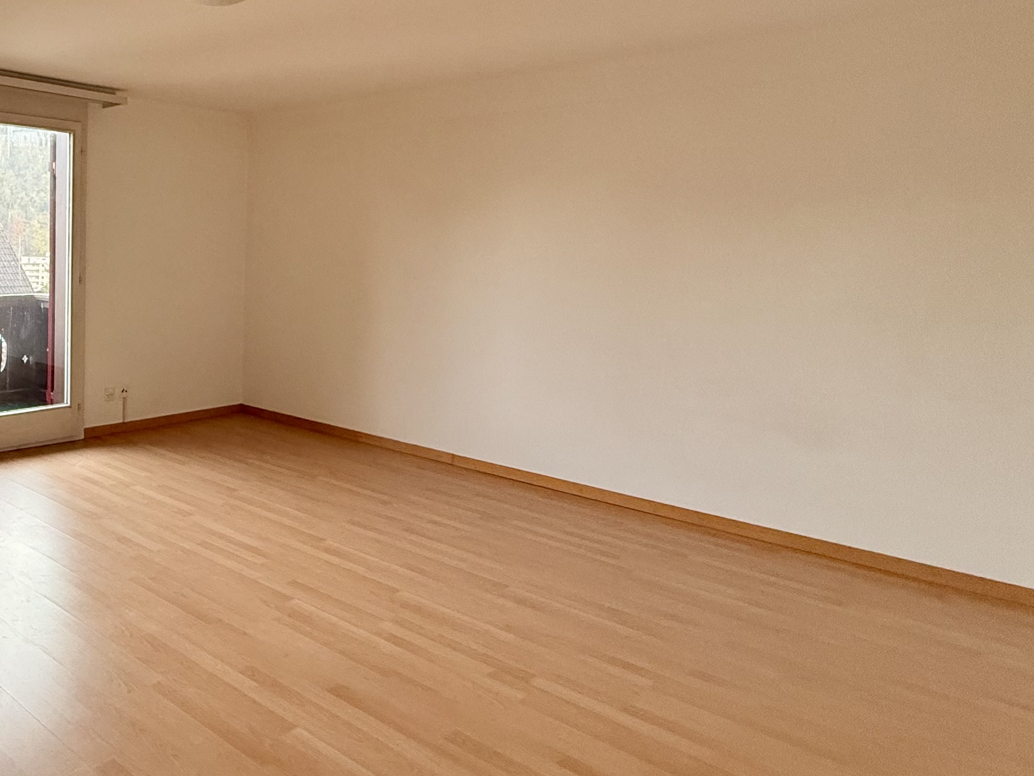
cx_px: 75
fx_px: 777
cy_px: 282
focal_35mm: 26
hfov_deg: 56.5
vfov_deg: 52.4
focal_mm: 2.22
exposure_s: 1/86
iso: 320
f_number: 2.2
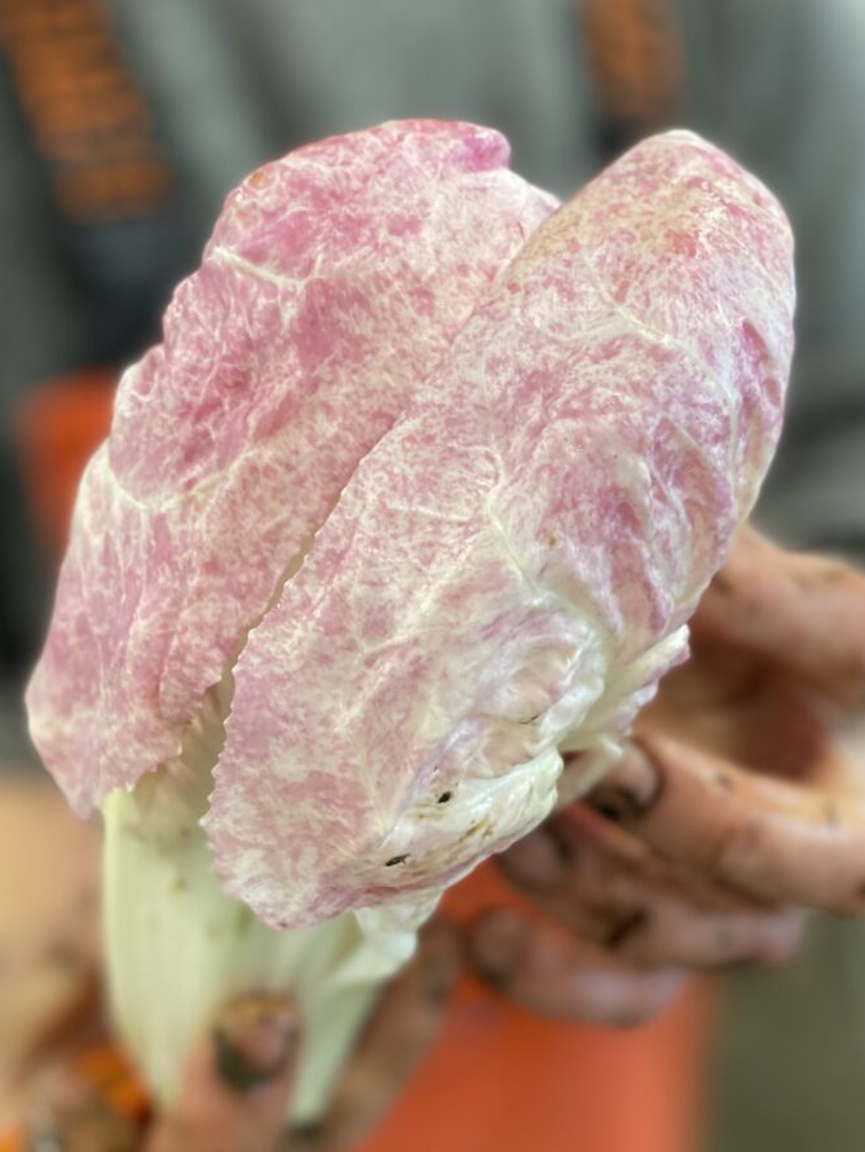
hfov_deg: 40.7
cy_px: 631
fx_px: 1165
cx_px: 378
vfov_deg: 52.5
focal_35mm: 35
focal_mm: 4.25
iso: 160
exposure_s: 1/60
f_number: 1.8
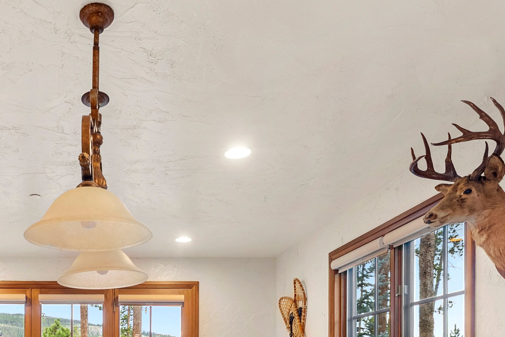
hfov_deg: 49.9
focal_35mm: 36
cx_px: 100
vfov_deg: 31.6
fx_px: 505
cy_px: 392
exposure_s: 1/1.25
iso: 250
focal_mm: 14
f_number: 6.3
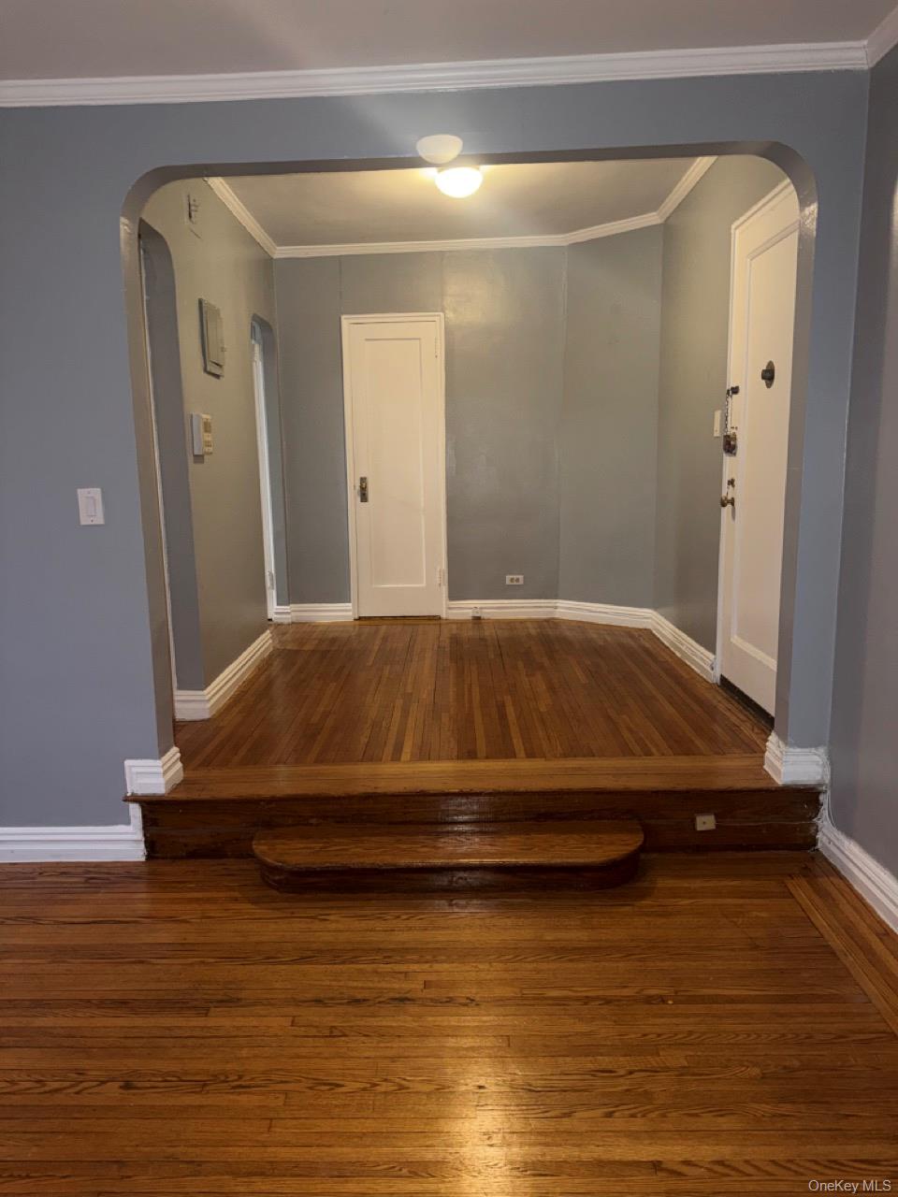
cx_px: 449
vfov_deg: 71.6
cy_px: 598
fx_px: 830
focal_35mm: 24
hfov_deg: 56.8
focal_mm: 6.76
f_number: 1.78
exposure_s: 1/13
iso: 160
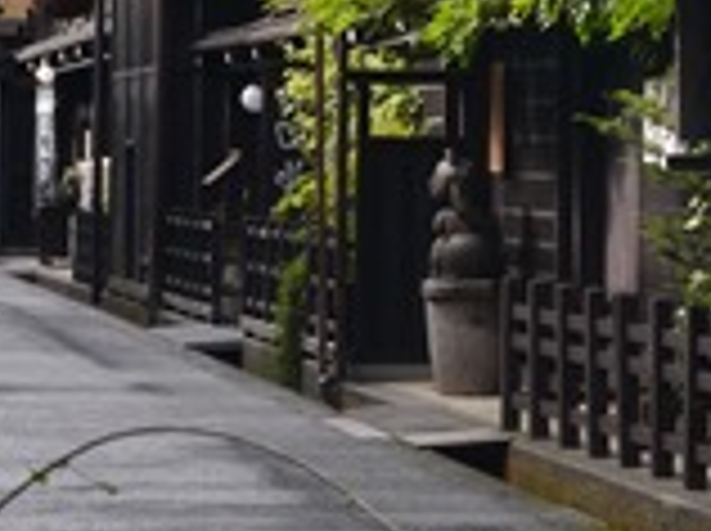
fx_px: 4163
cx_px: 576
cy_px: -54
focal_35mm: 203
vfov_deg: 7.3
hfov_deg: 9.7
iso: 320
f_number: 11
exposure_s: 1/60
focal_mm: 25
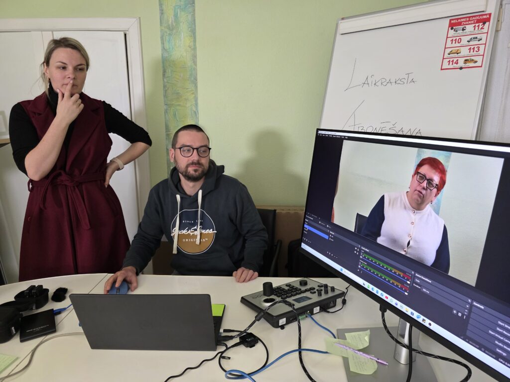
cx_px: 255
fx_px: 339
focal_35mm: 23
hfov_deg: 73.9
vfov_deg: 58.9
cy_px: 191
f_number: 1.7
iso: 400
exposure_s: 1/100
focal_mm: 6.3
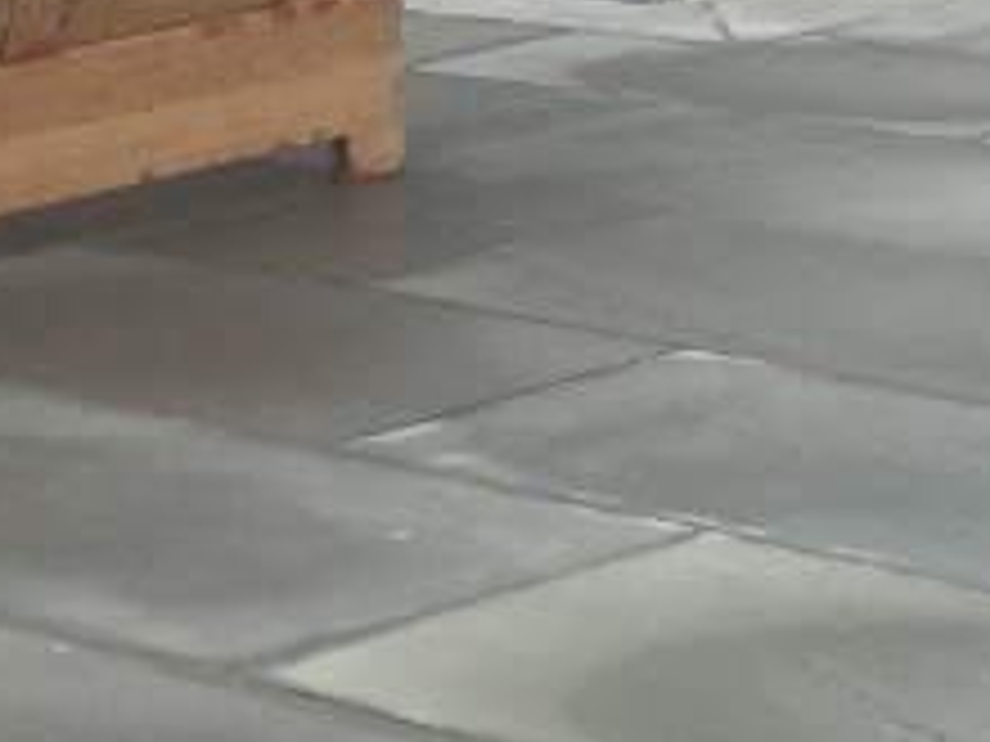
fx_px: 4833
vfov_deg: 8.7
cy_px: 688
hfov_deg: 11.2
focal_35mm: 169
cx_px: -531
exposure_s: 1/1319
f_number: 2.2
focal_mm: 4.15
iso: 32
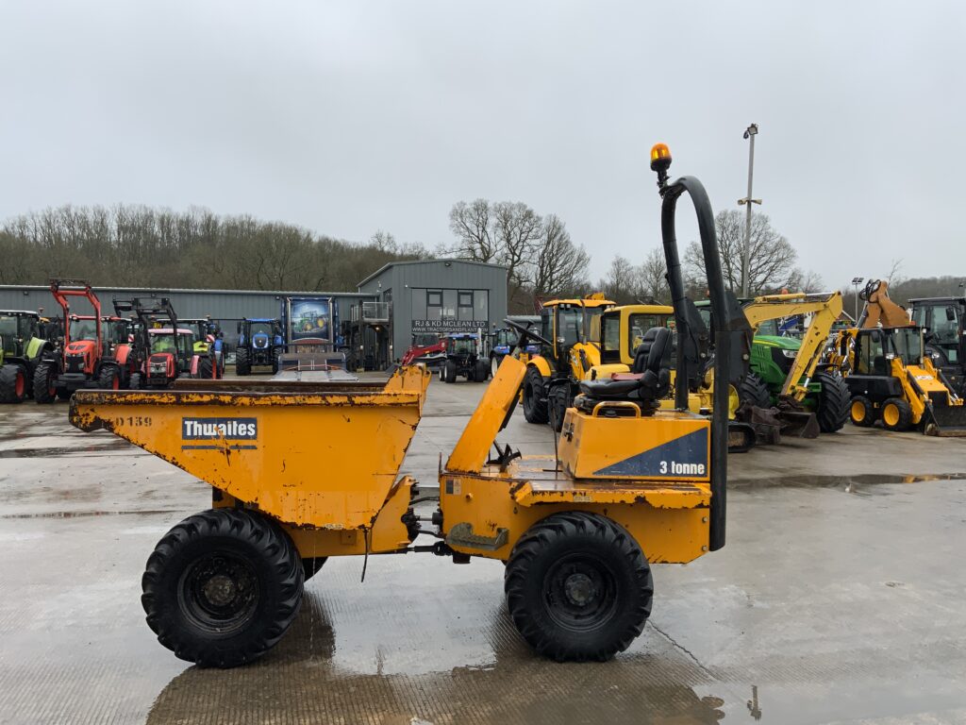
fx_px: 809
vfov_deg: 48.2
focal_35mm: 29
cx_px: 483
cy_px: 362
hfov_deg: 61.7
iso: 16
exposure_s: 1/169
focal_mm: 3
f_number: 1.8
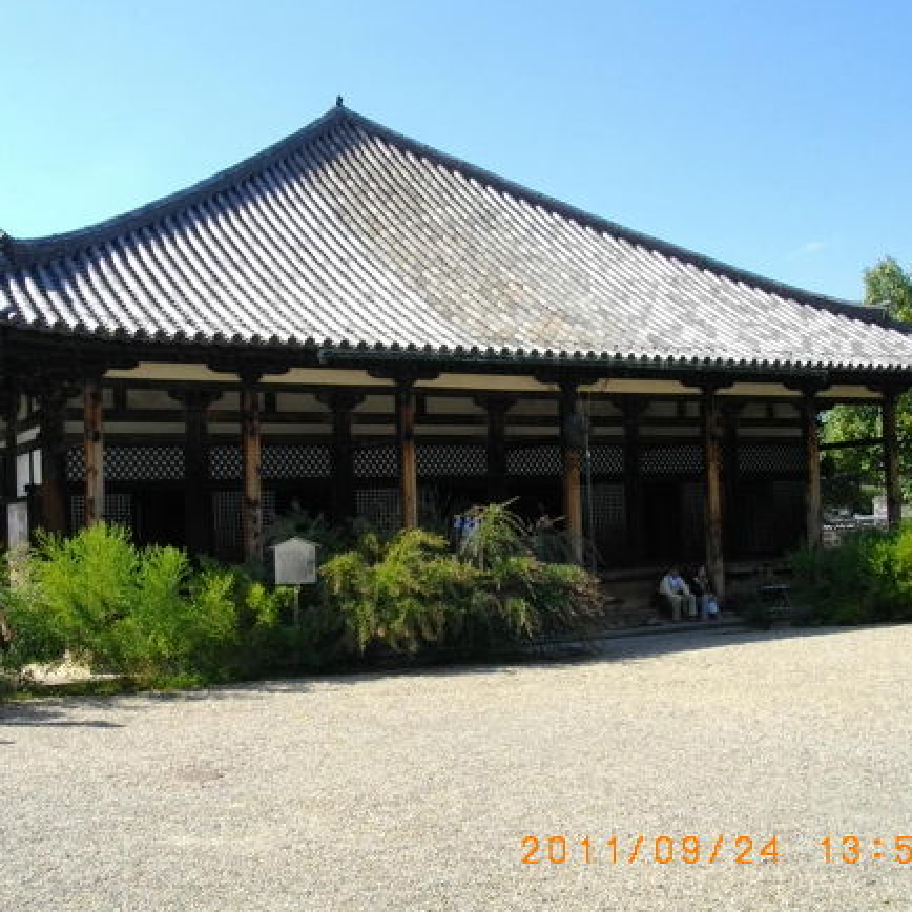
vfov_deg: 40.9
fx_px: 1222
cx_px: 397
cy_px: 453
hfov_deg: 40.8
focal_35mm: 41
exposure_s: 1/100
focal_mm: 5.7
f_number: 8.8
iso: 100
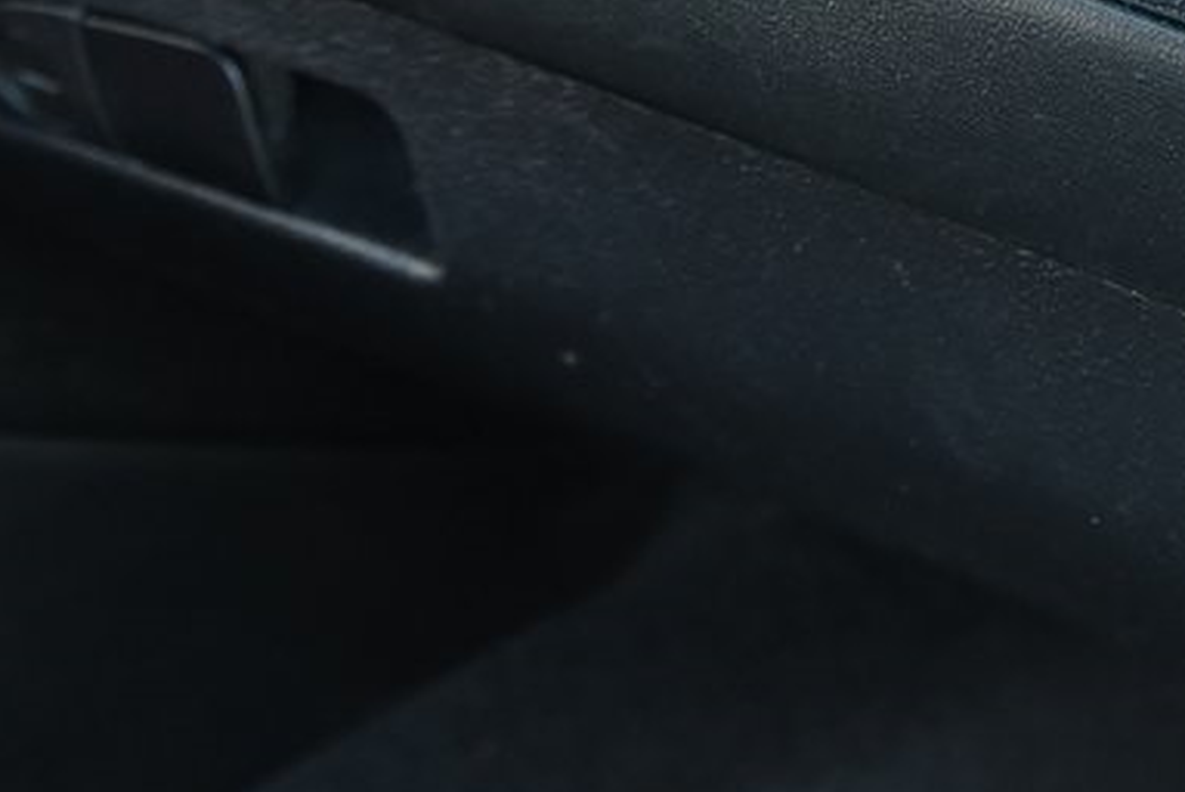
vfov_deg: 8.4
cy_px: -42
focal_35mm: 163
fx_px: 5369
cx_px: 1033
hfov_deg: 12.5
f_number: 5
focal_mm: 40.7
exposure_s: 1/250
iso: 4000
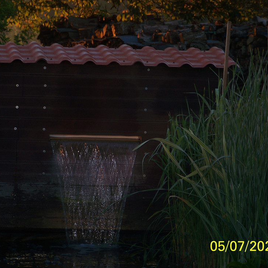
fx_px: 1927
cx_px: 115
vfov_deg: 8.0
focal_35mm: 220
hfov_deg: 8.0
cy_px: 137
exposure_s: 1/125
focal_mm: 25.7
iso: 64
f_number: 3.6
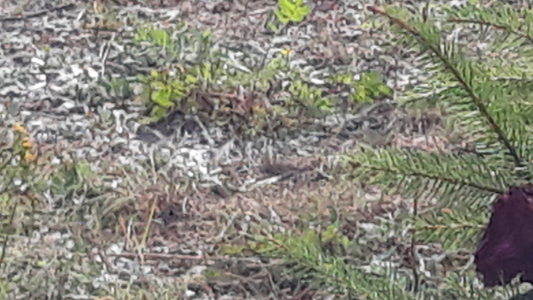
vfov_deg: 13.0
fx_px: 1215
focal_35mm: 86
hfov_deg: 22.0
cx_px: 707
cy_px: -200
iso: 40
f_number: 1.7
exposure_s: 1/1100
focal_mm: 3.71
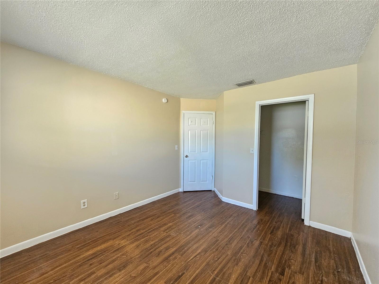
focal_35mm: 13
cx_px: 190
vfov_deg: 89.9
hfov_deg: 106.2
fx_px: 142
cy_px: 142
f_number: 2.2
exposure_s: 1/30
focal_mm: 2.2
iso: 400
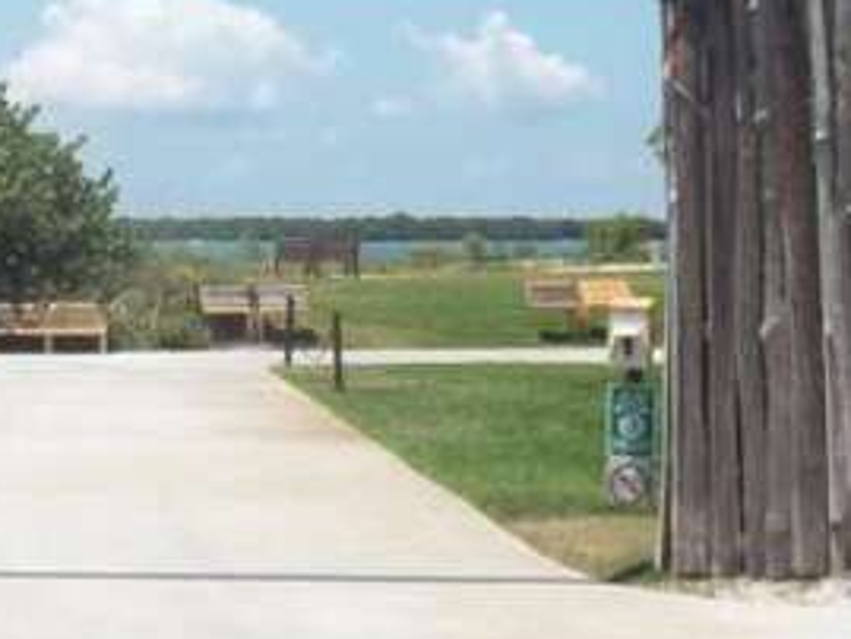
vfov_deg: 14.9
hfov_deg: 19.8
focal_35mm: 98
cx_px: 183
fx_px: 2410
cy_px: 63
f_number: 8
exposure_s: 1/200
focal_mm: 5.9
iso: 64
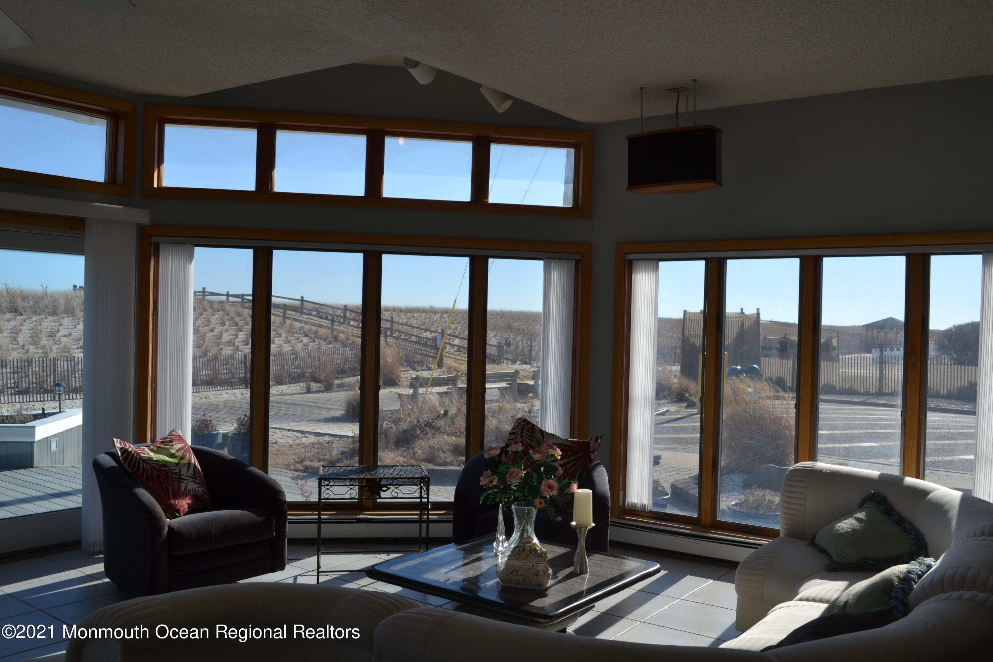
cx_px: 496
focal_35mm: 30
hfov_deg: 61.9
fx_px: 827
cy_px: 331
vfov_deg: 43.6
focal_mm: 20
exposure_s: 1/200
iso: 100
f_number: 7.1
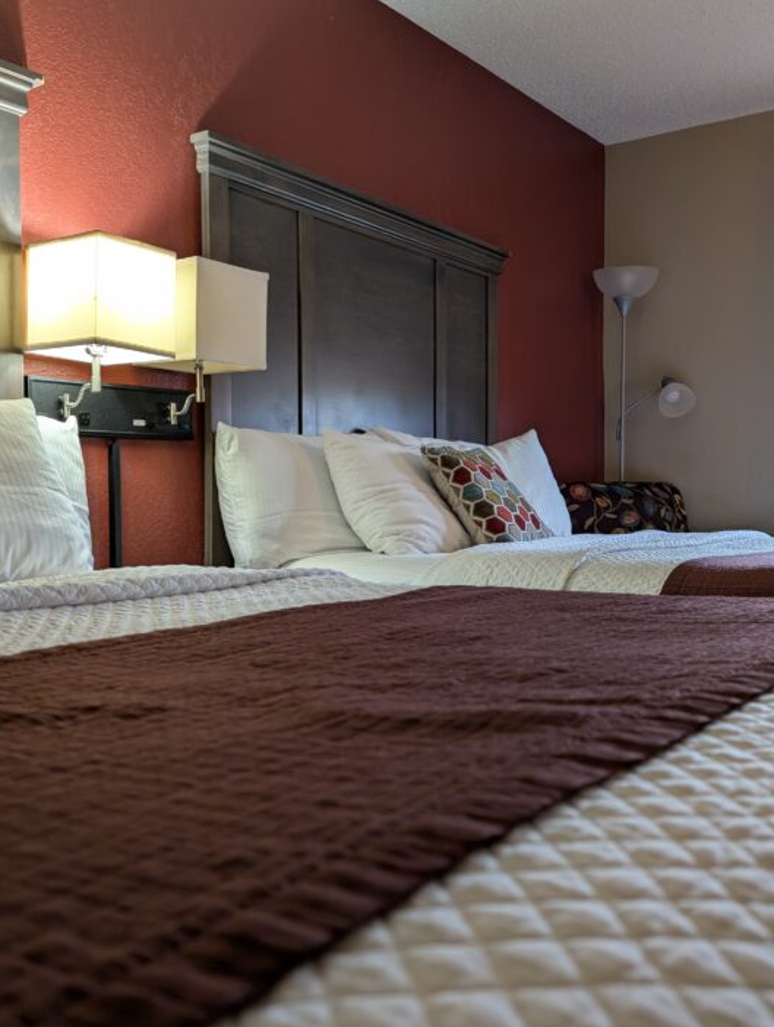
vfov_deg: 52.5
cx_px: 349
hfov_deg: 40.8
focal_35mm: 35
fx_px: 1040
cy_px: 527
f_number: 1.68
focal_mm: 6.9
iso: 70
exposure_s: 1/24
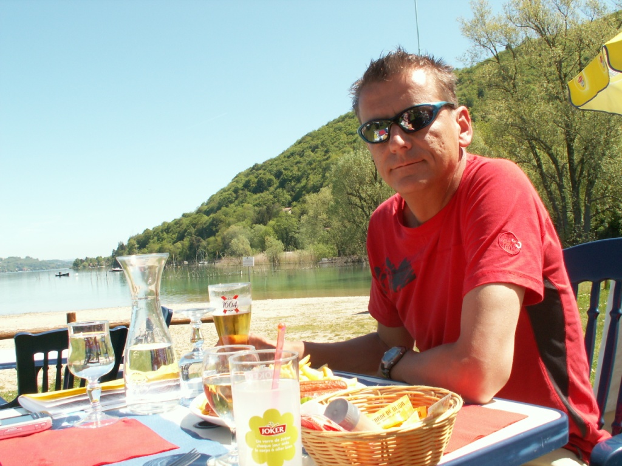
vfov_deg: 40.7
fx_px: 629
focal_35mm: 35
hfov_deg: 52.6
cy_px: 233
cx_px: 311
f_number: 5.6
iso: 50
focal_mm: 5.86
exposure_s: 1/125
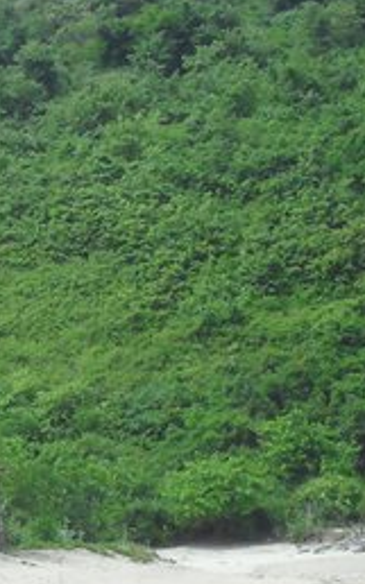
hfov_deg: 7.2
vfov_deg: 11.6
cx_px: -59
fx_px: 2884
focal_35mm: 181
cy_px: 437
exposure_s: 1/160
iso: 100
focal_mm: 9
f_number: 9.7
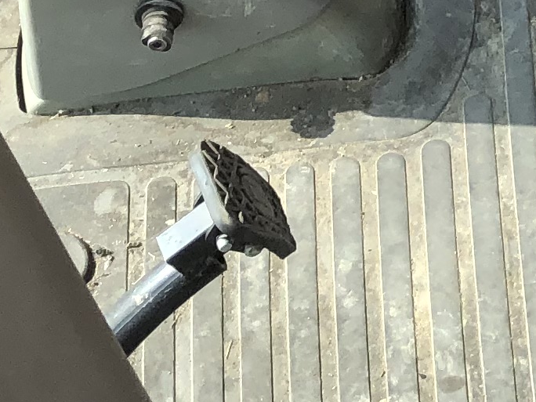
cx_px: 796
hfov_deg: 11.5
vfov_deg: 8.2
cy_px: -585
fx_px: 2555
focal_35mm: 165
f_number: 1.8
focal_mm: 3.99
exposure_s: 1/585
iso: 20
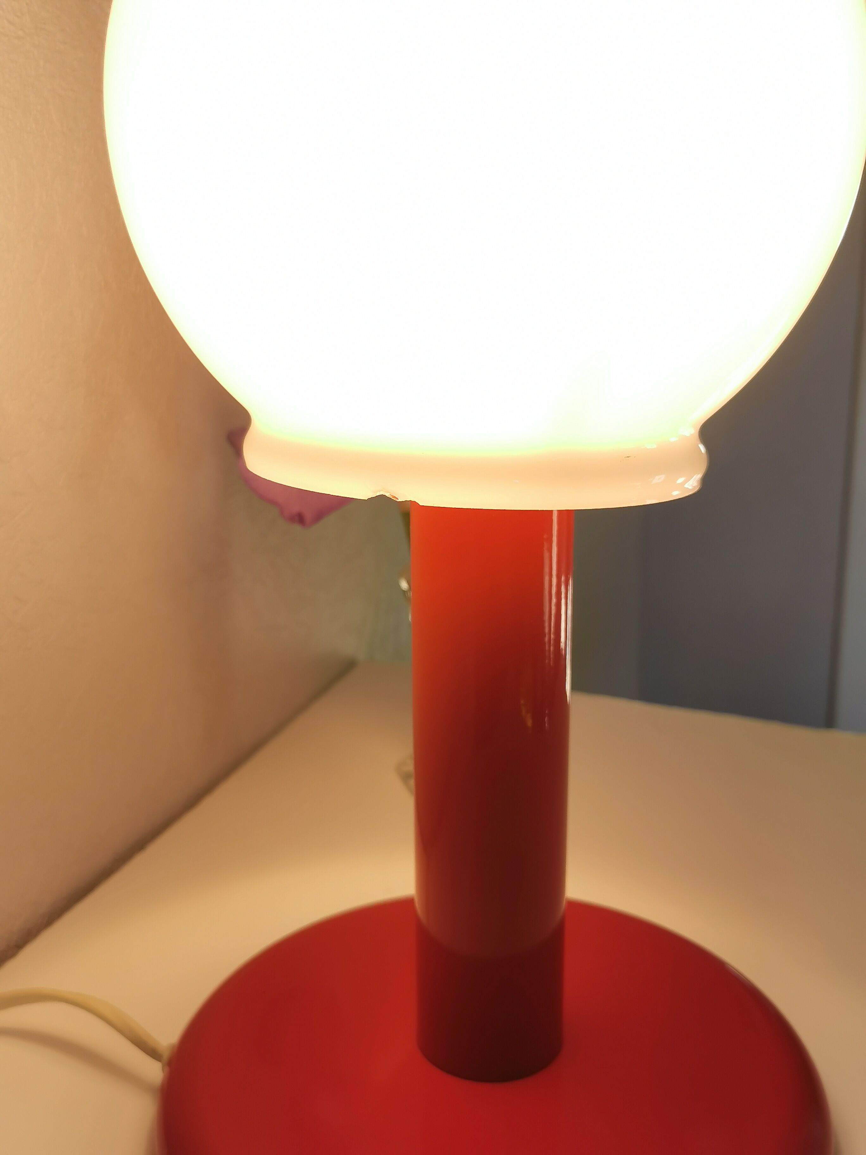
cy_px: 578
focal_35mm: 34
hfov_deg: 41.8
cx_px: 433
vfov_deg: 54.0
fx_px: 1134
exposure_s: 1/275
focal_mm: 5.58
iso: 50
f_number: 1.8
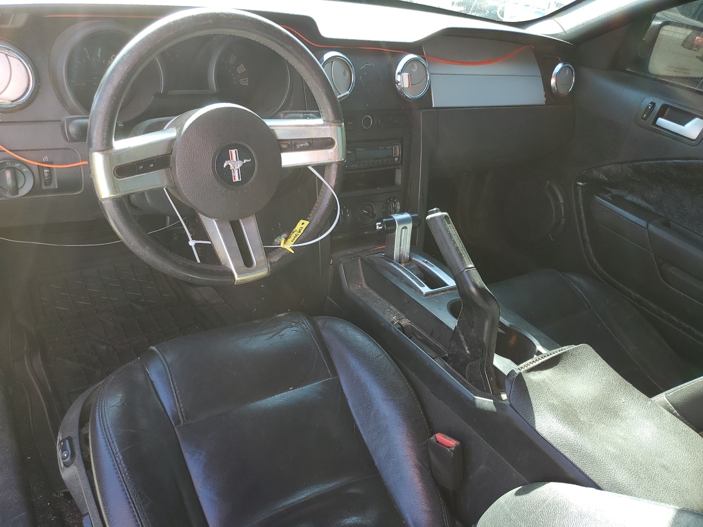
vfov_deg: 53.1
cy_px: 264
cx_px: 352
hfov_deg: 67.3
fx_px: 528
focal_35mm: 26
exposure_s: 1/159
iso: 50
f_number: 1.5
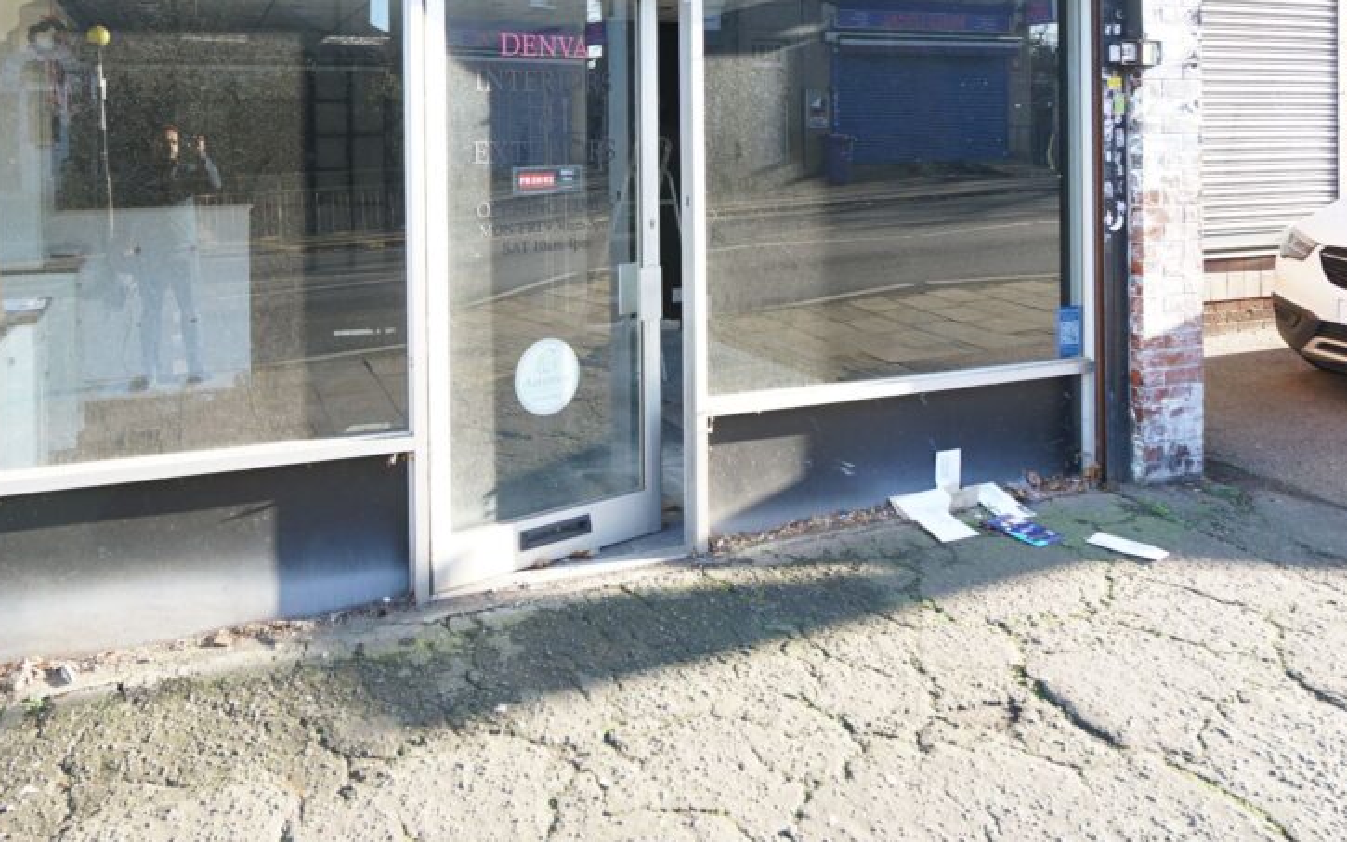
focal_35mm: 27
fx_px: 991
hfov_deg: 67.6
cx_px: 528
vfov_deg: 43.2
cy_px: 135
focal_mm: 16
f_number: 4
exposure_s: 1/200
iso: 400
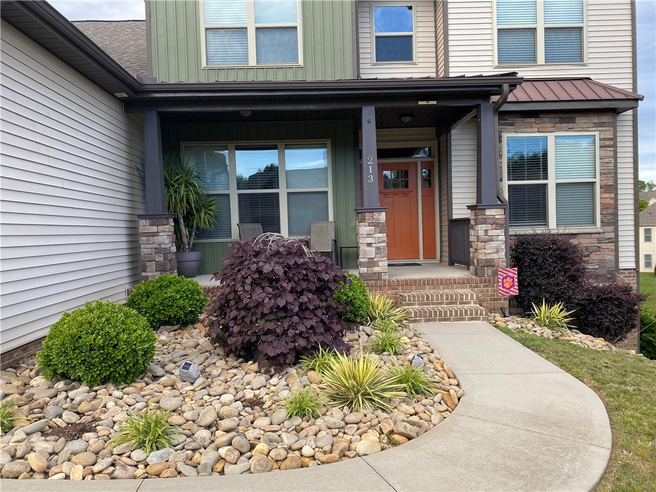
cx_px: 328
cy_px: 246
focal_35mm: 26
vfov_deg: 53.1
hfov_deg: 67.3
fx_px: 493
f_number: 1.8
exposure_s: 1/341
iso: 32
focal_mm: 4.25
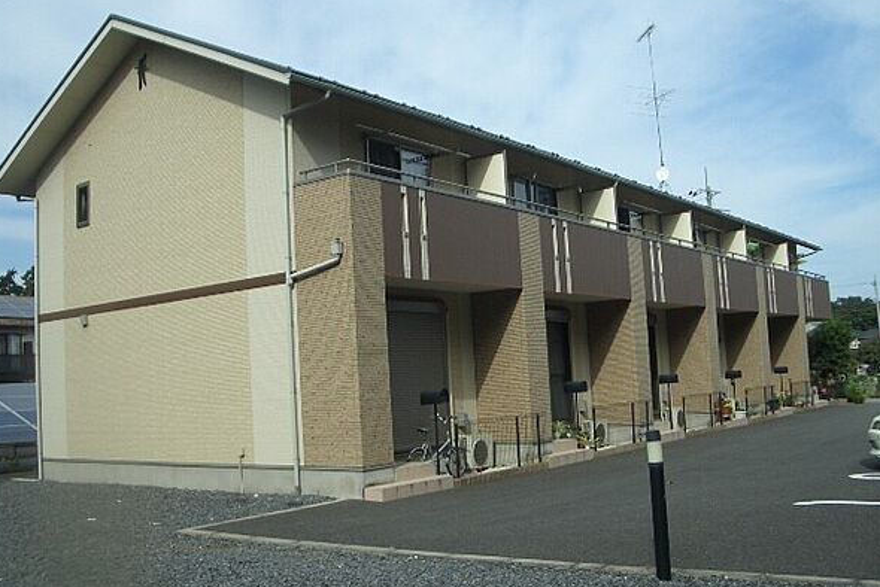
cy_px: 296
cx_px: 439
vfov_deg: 36.0
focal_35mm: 37
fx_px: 905
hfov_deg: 51.9
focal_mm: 5.8
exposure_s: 1/500
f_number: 4.3
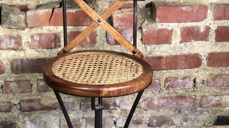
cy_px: 133
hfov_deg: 25.3
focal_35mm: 84
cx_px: 111
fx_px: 510
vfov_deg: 14.1
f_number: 2.4
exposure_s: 1/33
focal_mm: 6
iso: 100
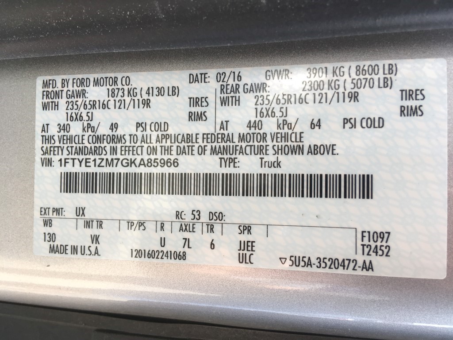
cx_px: 226
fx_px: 380
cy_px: 170
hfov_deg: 61.7
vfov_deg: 48.2
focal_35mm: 29
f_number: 2.2
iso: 25
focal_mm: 4.15
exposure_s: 1/186
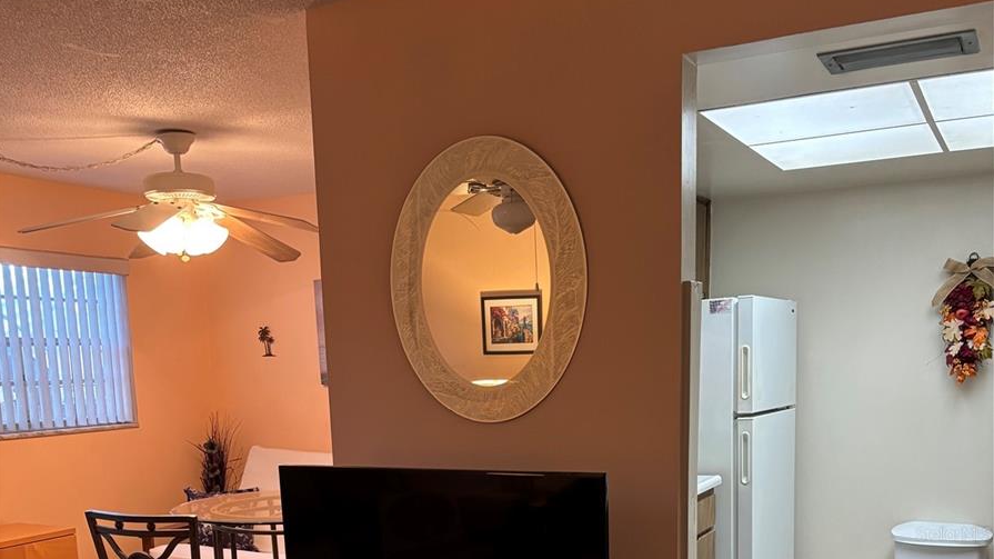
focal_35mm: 38
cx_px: 495
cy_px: 533
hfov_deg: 52.8
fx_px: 1001
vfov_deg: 29.5
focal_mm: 5.96
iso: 250
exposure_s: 1/60
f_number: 1.6
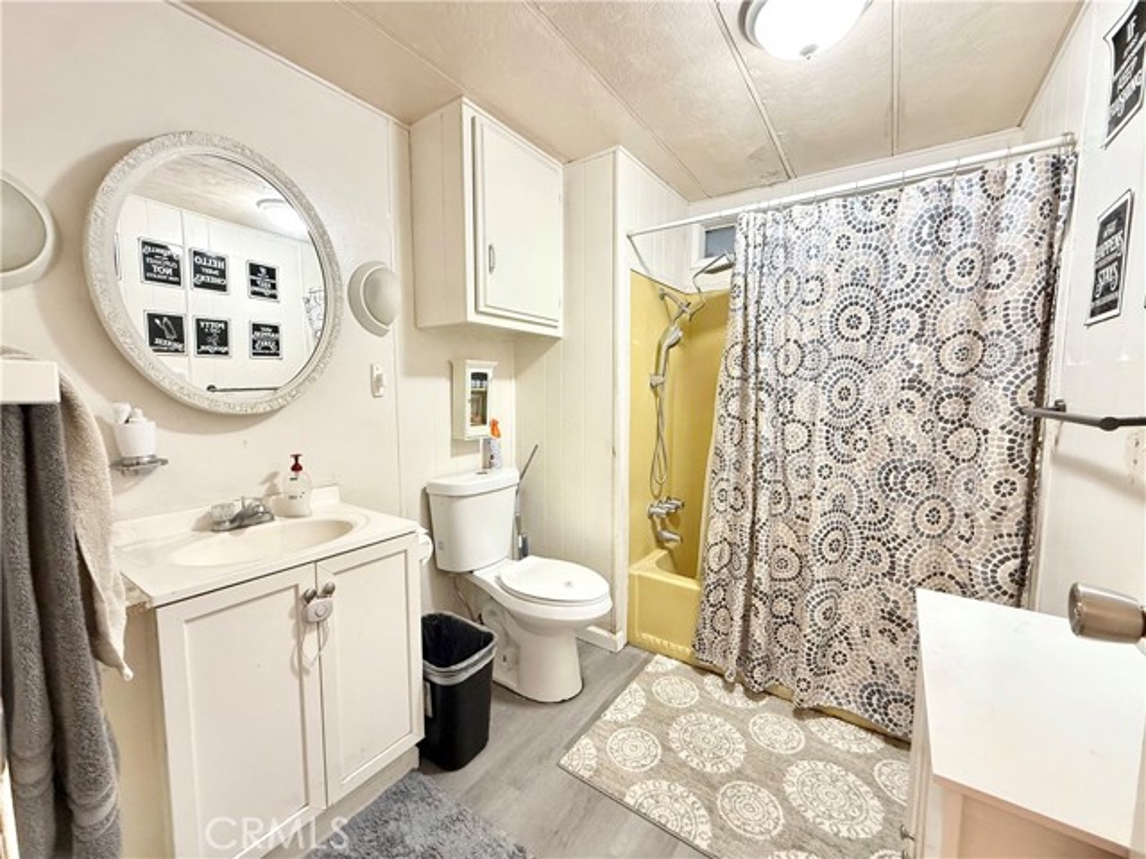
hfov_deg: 102.1
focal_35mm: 14
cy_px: 430
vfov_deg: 85.7
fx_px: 463
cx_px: 573
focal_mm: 2.22
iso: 500
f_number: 2.2
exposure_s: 1/60
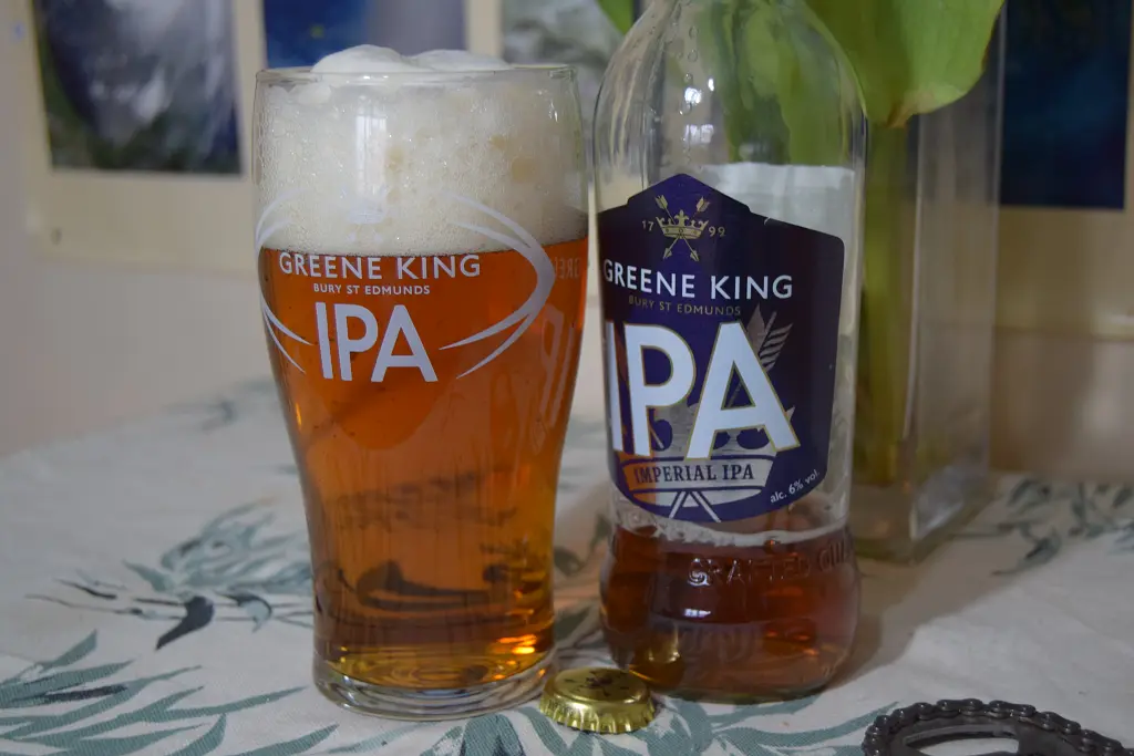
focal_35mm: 52
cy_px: 378
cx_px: 567
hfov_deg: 37.8
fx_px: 1654
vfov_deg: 25.8
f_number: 4.5
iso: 720
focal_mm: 35
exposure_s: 1/60
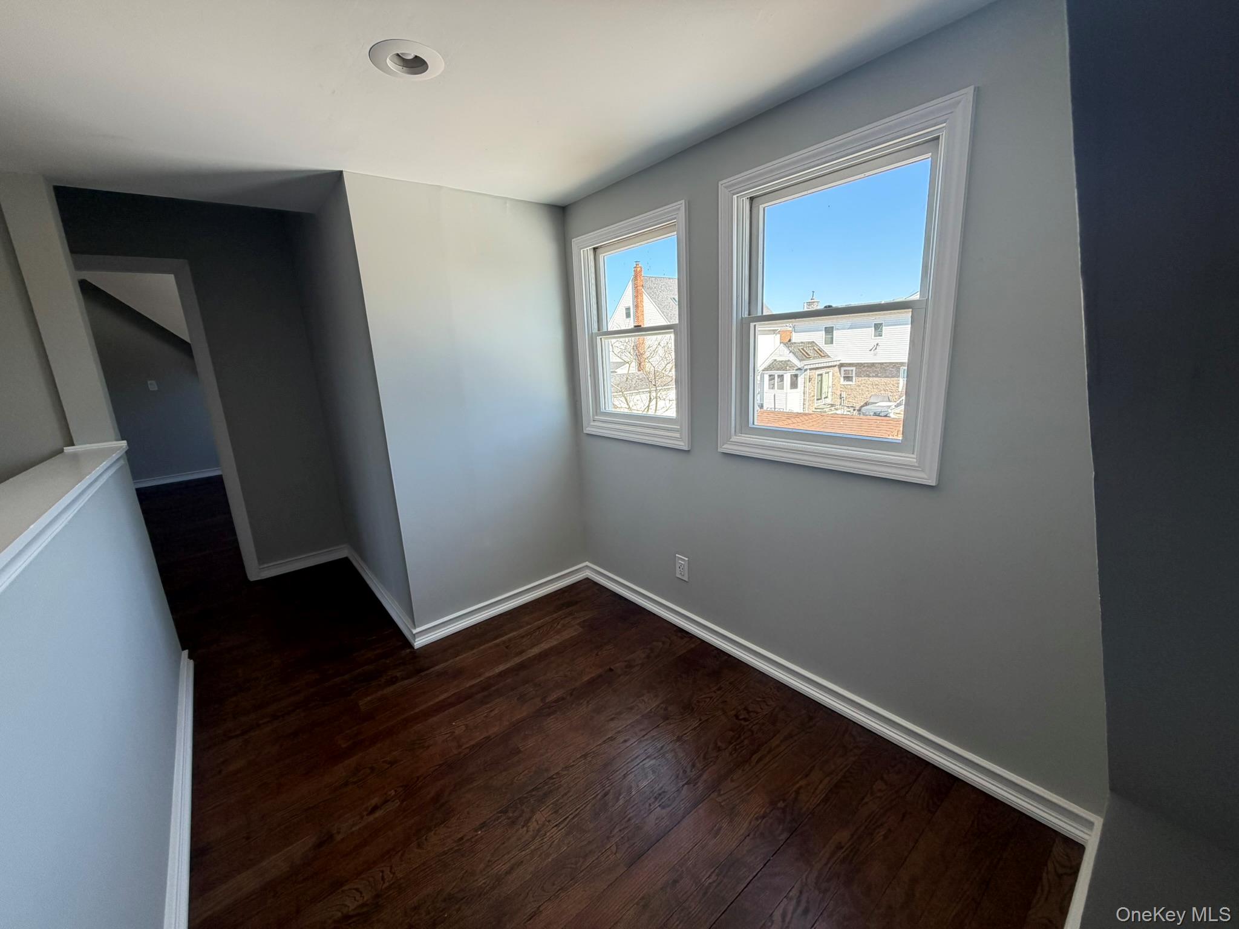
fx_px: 501
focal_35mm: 14
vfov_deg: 85.7
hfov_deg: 102.1
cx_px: 620
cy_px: 464
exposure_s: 1/121
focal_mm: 2.22
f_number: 2.2
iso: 64
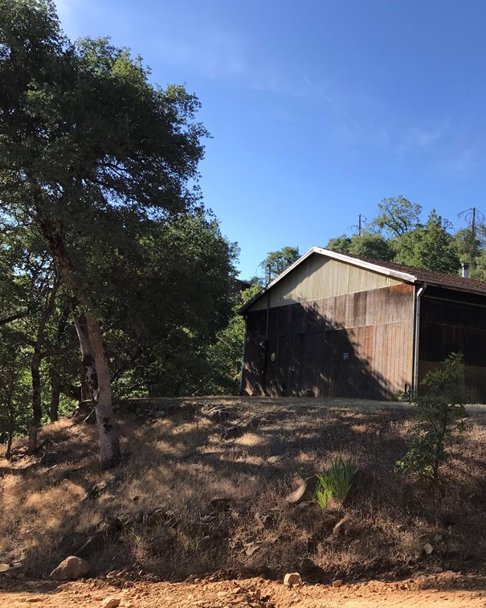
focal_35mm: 37
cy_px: 306
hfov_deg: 39.0
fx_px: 665
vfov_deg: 49.1
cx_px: 369
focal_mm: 3.99
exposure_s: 1/1018
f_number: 1.8
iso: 20
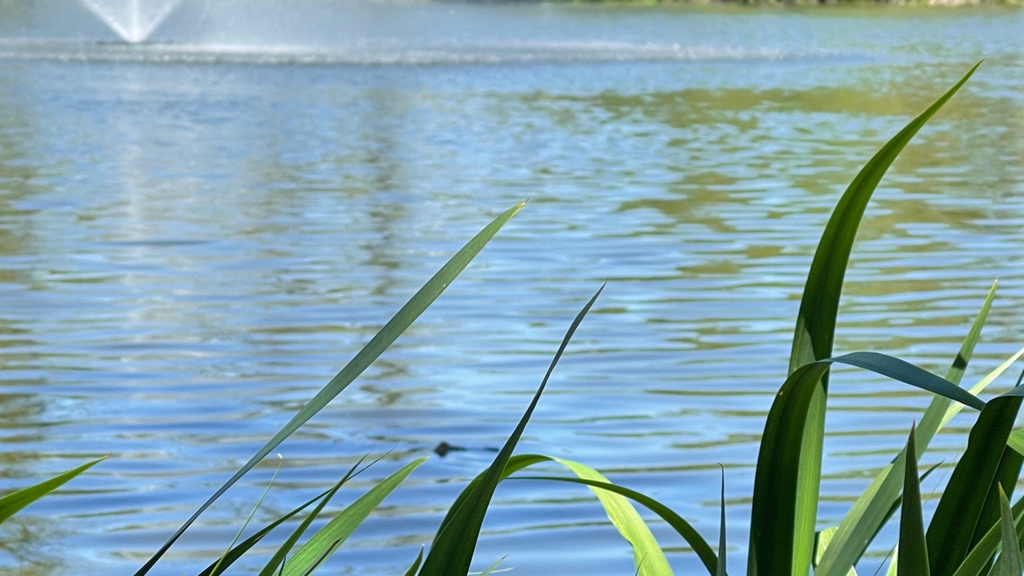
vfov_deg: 10.8
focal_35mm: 112
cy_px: 435
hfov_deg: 19.1
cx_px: 388
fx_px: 3041
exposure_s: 1/652
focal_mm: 7.5
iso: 20
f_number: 2.2
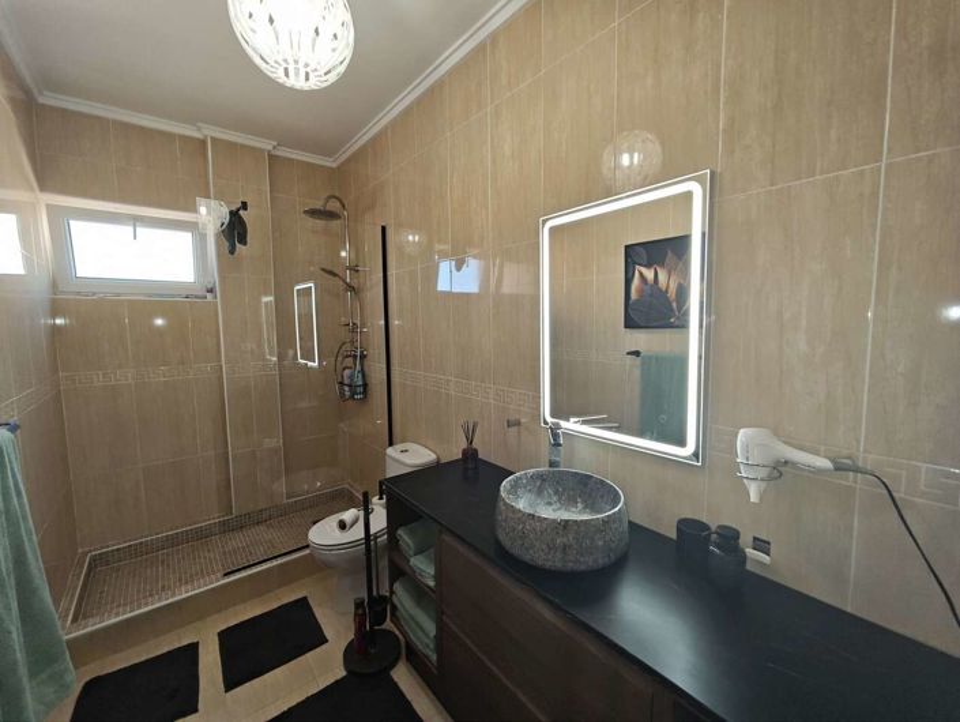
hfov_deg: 102.0
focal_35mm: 14
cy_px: 361
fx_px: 389
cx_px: 480
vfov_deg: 85.8
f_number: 2.2
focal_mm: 2.16
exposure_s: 1/50
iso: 160
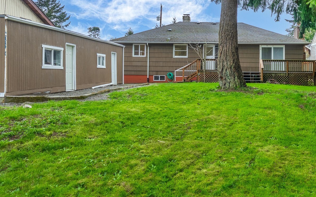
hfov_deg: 68.6
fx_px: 224
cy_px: 63
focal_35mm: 26
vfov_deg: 46.7
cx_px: 209
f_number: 7.1
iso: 160
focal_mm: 18
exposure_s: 1/30
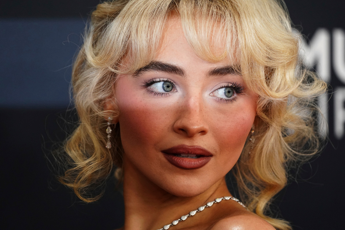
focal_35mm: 364
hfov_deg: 5.7
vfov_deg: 3.8
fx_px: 3489
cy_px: 115
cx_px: 172
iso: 4000
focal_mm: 364
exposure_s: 1/640
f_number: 5.6
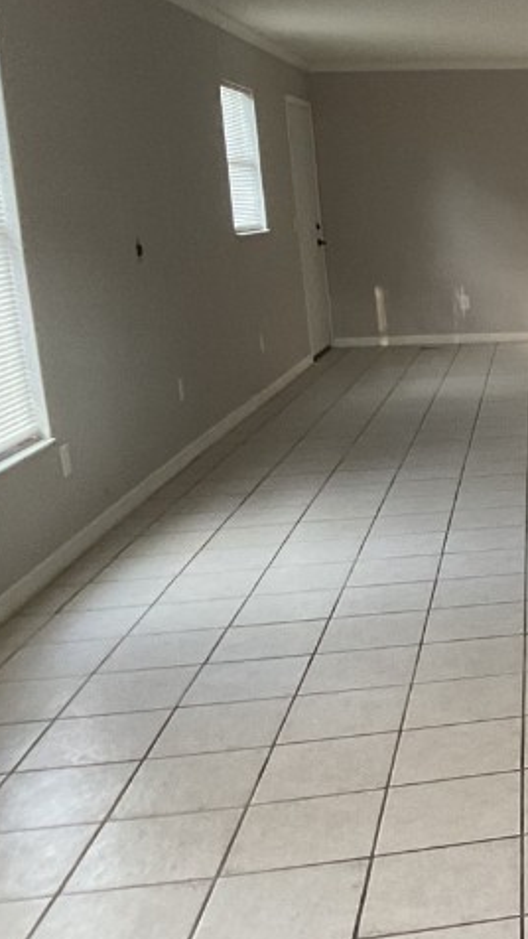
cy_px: 511
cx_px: 954
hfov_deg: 15.3
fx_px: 1691
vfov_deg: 31.0
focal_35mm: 68
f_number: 1.8
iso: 200
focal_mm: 3
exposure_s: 1/60
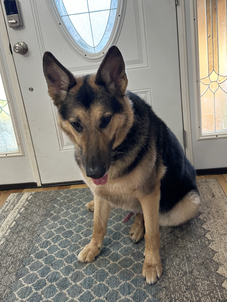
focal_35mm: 24
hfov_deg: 56.8
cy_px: 151
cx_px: 114
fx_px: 210
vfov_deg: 71.6
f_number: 1.8
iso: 200
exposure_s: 1/60
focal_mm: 6.9
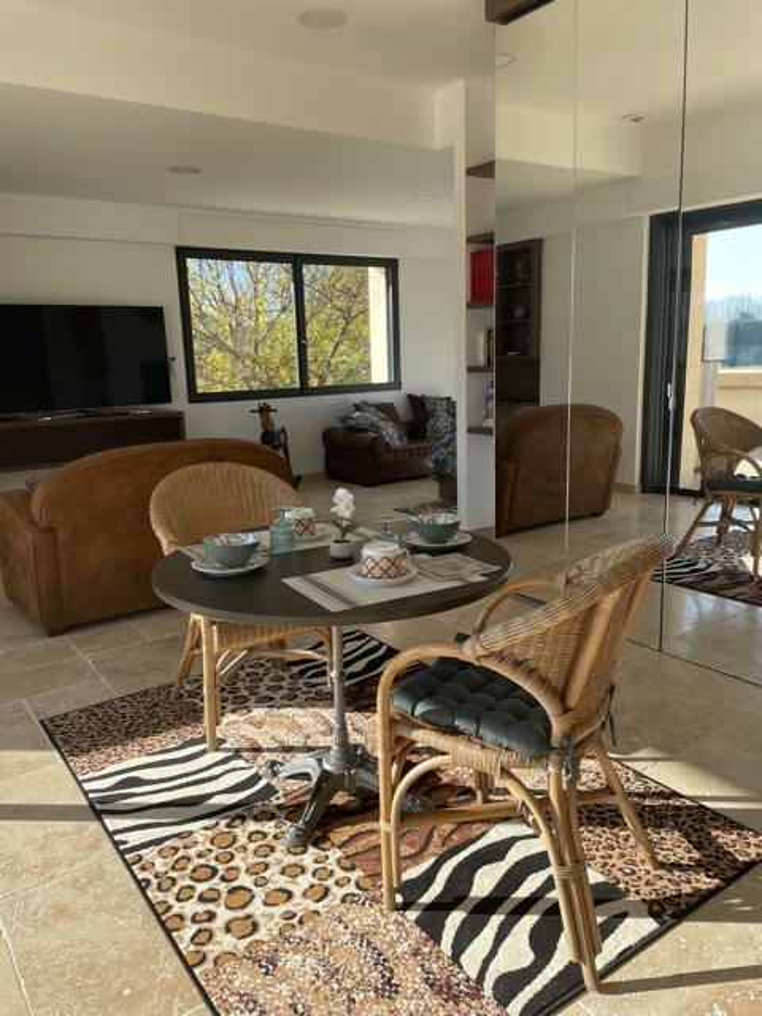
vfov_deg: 67.3
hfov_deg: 53.1
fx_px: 763
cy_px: 508
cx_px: 381
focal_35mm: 26
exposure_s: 1/716
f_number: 1.6
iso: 32
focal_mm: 4.2
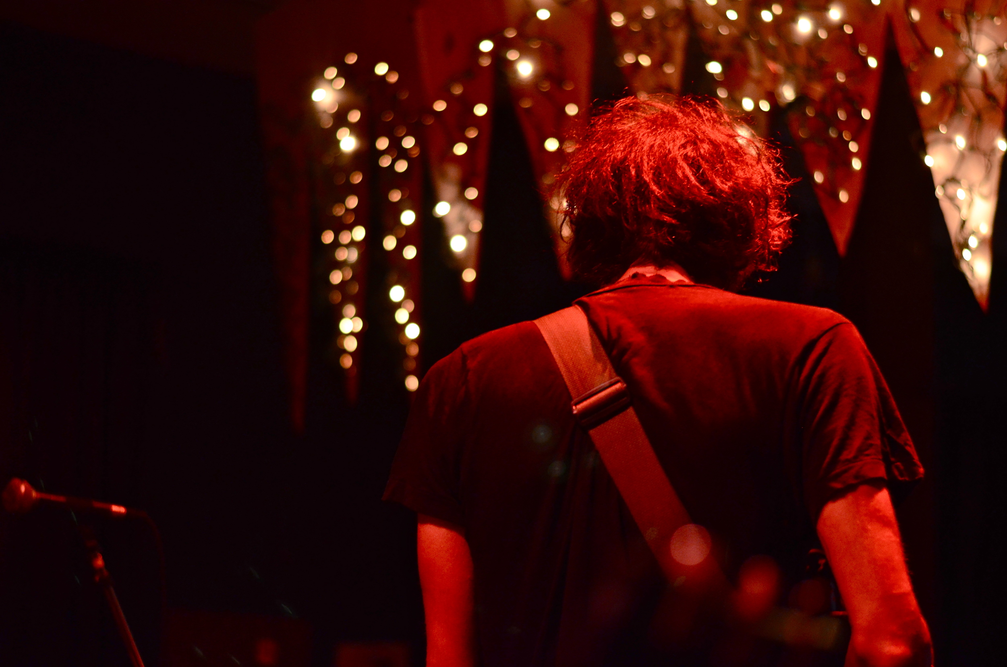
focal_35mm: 75
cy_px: 334
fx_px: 2094
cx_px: 504
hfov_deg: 27.0
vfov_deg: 18.1
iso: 1600
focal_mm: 50
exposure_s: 1/80
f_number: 1.8
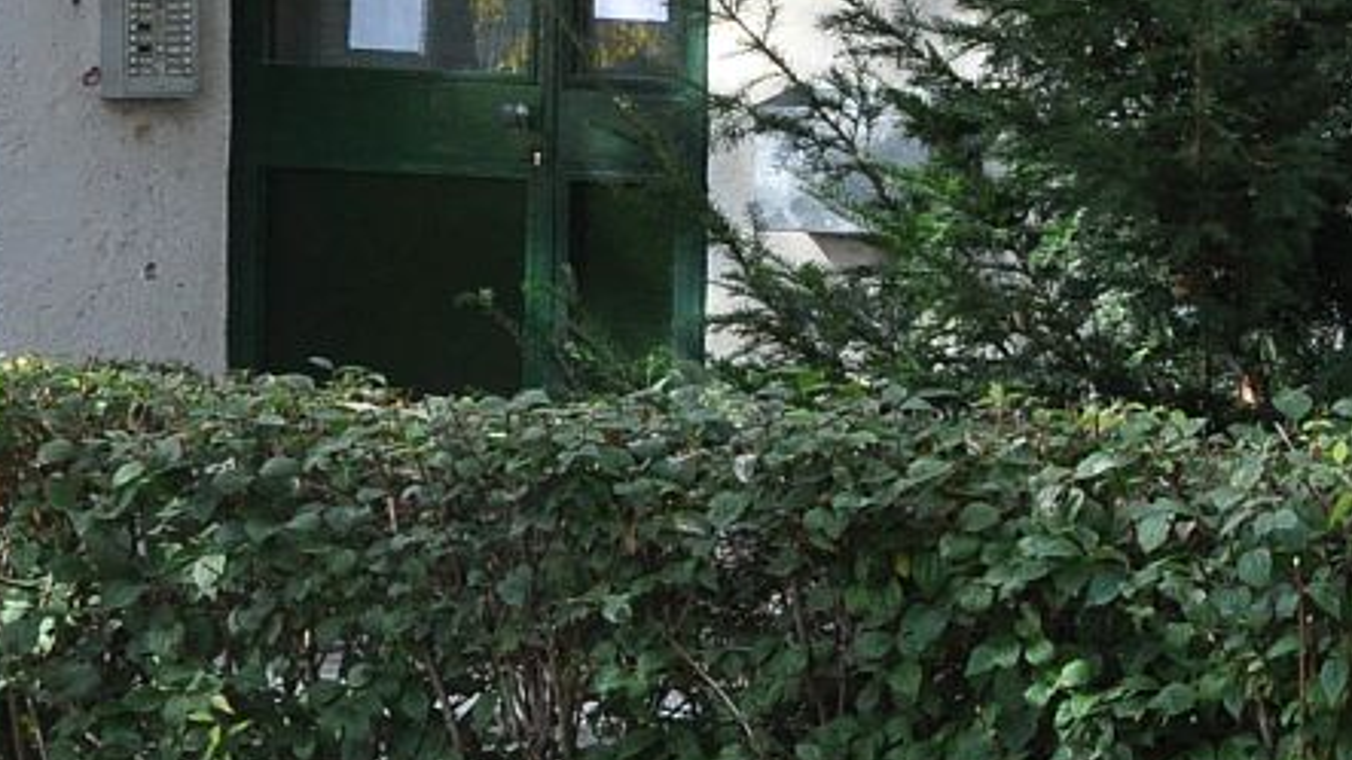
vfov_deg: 5.9
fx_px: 7312
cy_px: 281
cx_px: 2408
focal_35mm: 204
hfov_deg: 10.0
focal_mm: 32
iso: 1000
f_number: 10
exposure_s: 1/400
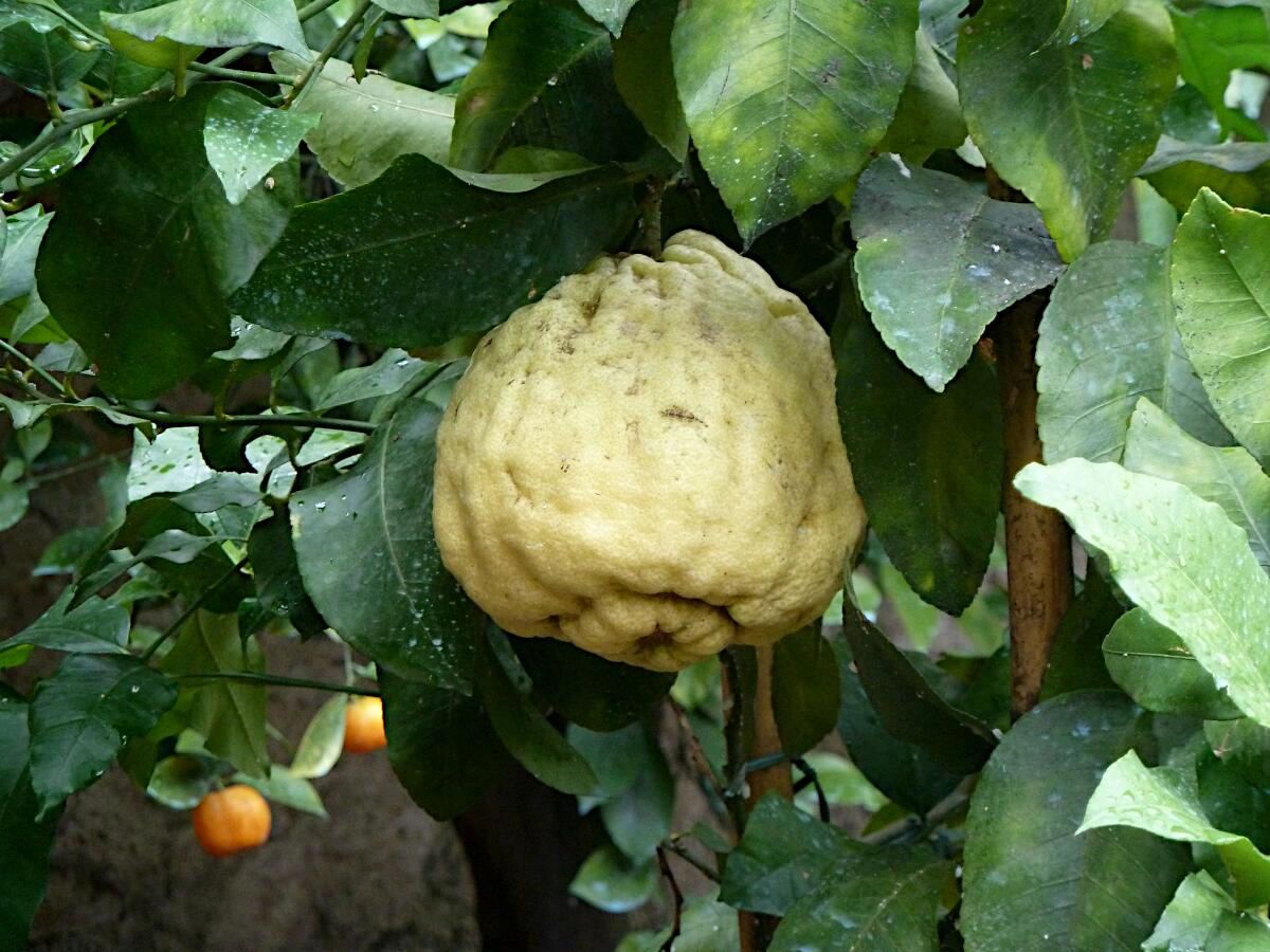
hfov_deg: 9.4
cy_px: 476
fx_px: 7705
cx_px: 635
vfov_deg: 7.1
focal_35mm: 210
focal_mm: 34.4
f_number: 4.6
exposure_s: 1/50
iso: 400
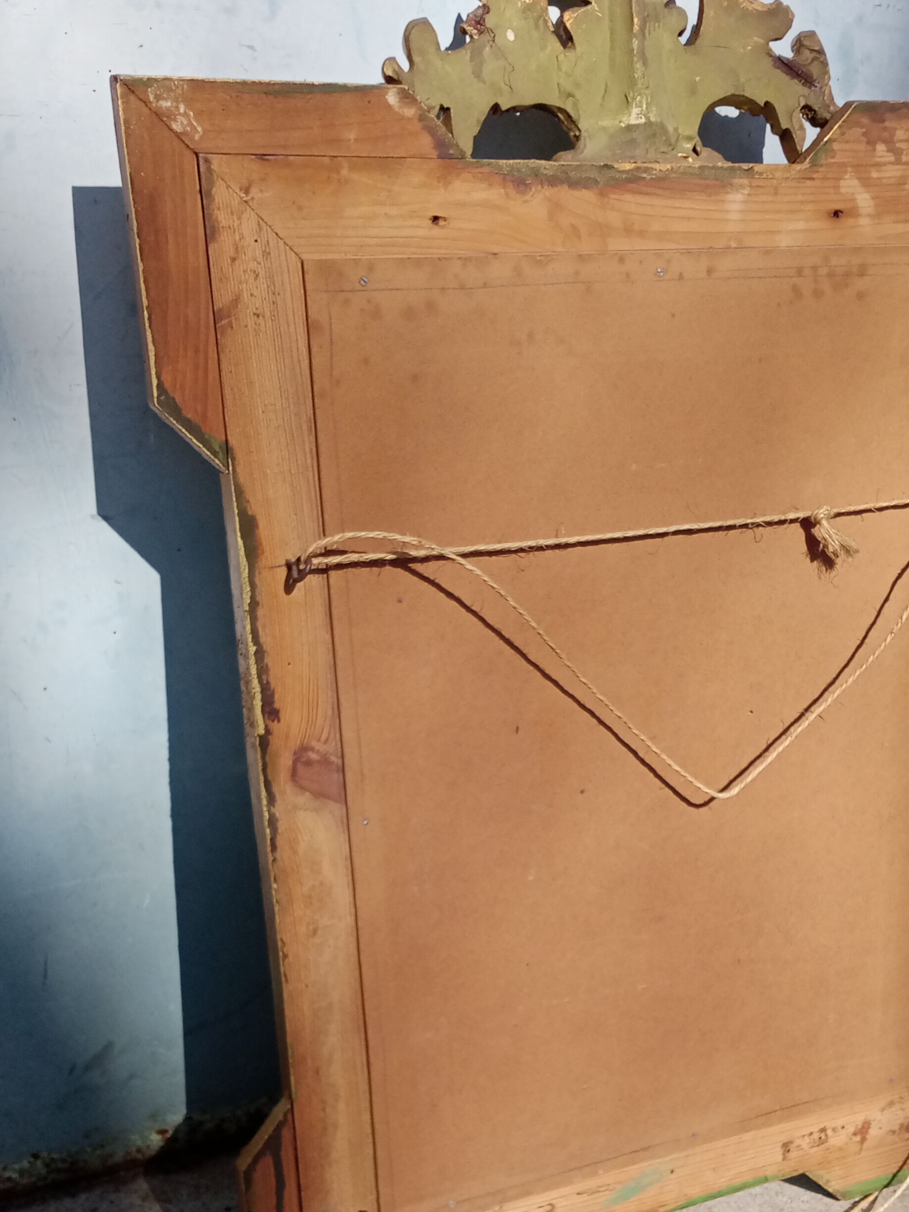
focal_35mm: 47
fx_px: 1646
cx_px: 524
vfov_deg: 39.6
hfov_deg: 30.8
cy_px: 865
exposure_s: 1/1812
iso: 115
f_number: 1.8
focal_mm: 4.05
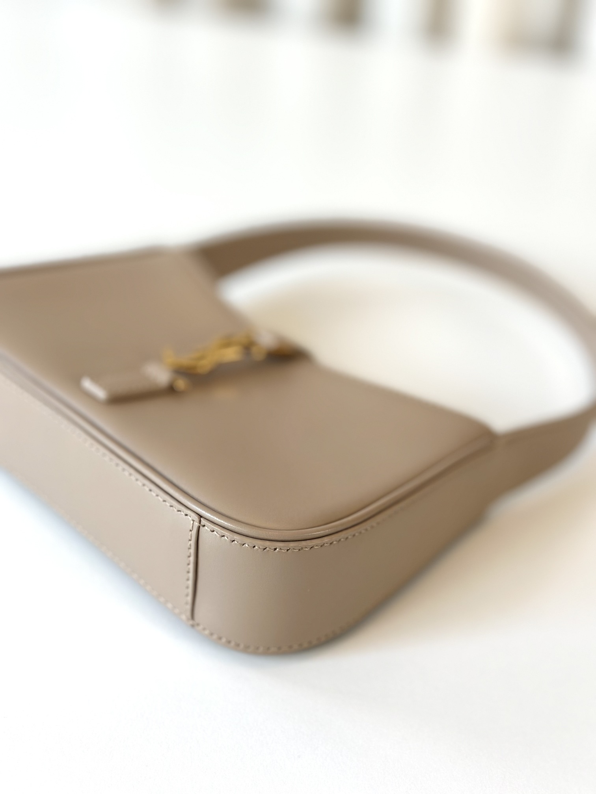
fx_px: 1102
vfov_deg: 39.7
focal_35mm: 48
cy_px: 397
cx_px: 298
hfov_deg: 30.3
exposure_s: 1/100
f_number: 1.78
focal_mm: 6.86
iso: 80
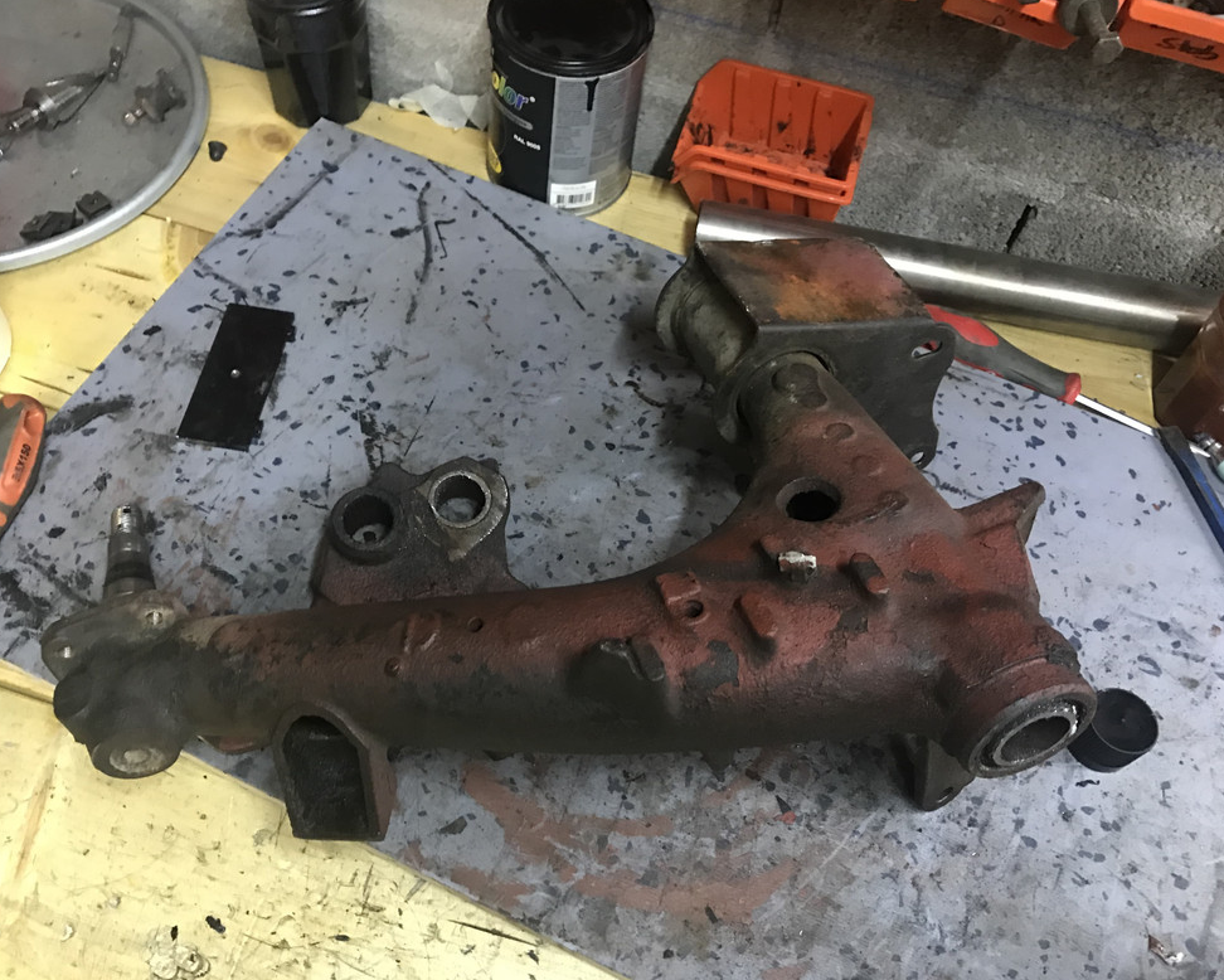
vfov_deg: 48.5
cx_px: 562
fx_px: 1087
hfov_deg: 58.7
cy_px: 496
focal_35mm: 30
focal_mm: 3.99
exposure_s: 1/11
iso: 100
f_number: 1.8
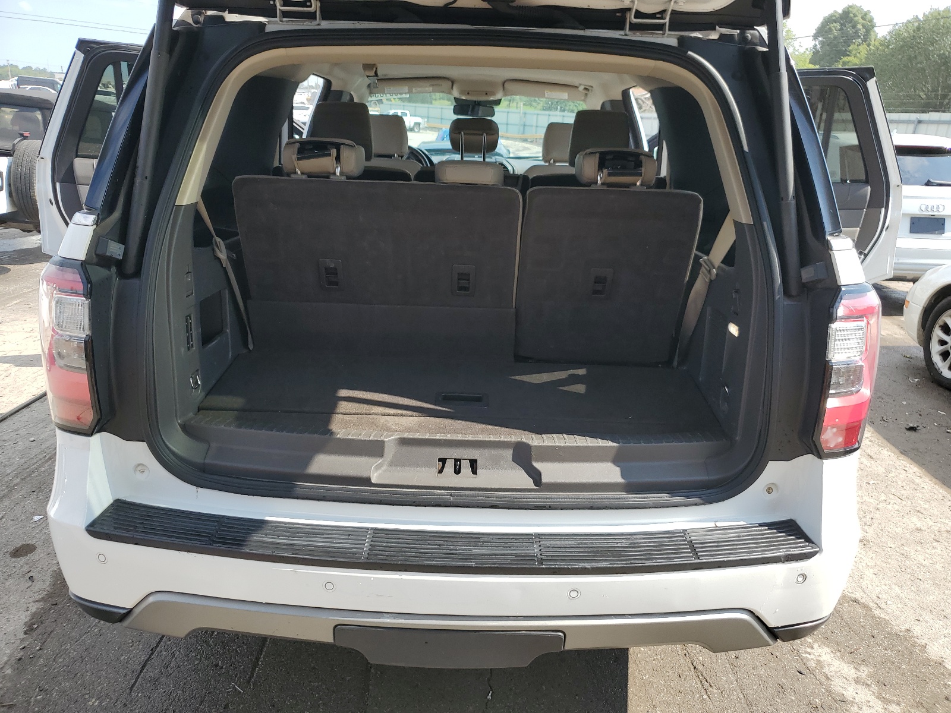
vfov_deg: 53.1
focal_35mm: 26
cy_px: 356
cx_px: 476
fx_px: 714
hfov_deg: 67.3
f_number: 1.5
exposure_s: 1/1111
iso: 50
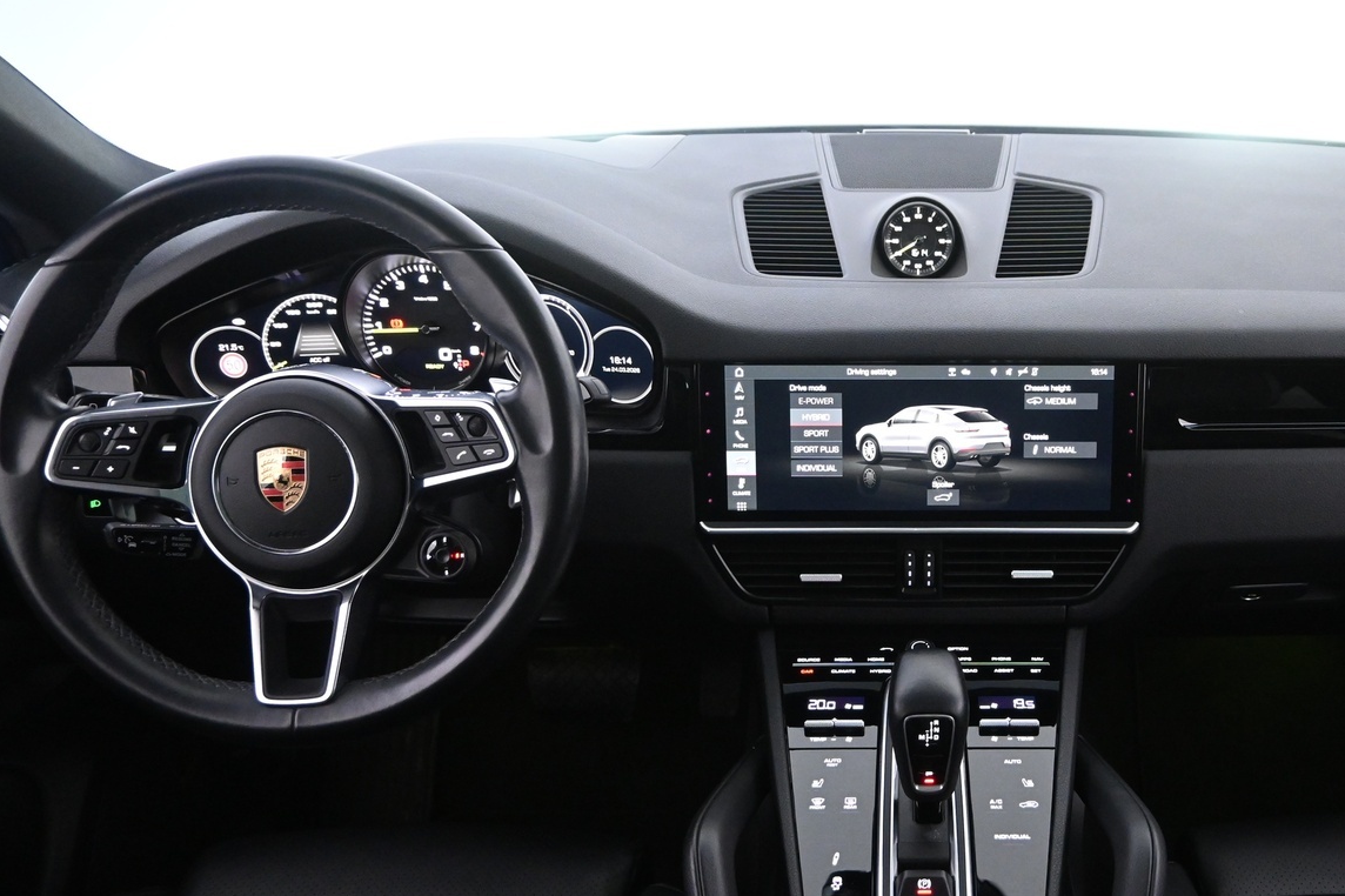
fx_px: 1270
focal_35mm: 34
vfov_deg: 38.7
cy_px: 549
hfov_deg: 54.5
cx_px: 912
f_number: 3.5
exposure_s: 1/30
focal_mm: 16
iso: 3200
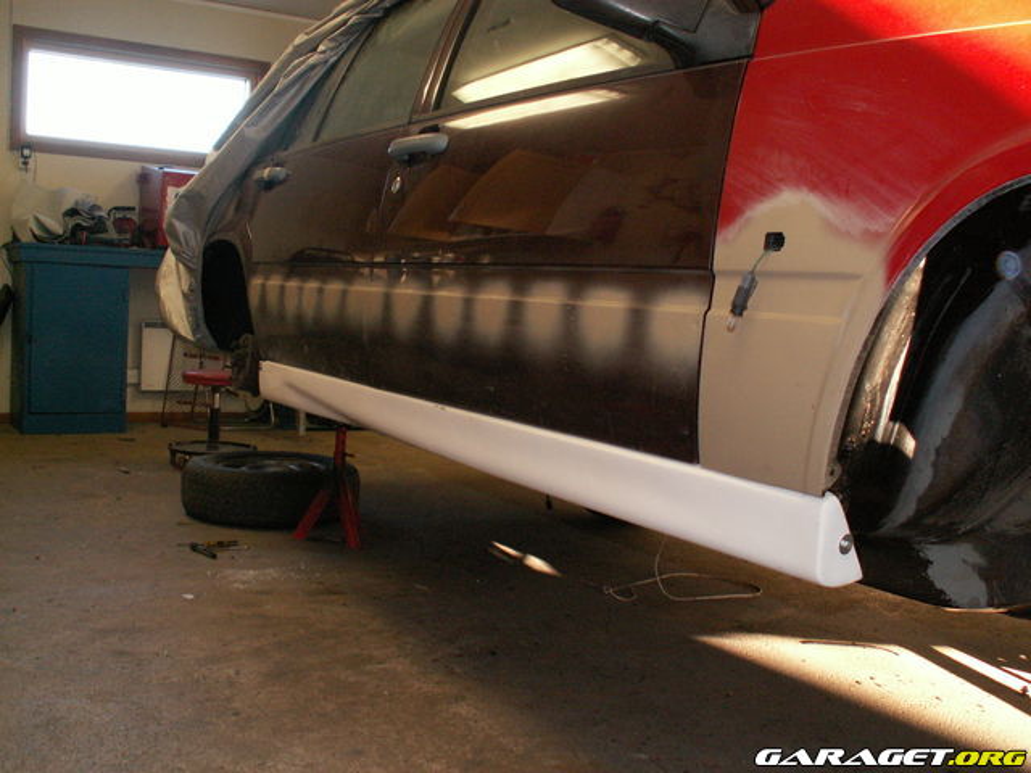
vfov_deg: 40.7
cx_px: 516
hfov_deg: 52.6
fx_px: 1042
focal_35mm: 35
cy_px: 386
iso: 160
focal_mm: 5.86
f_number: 2.8
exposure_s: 1/40
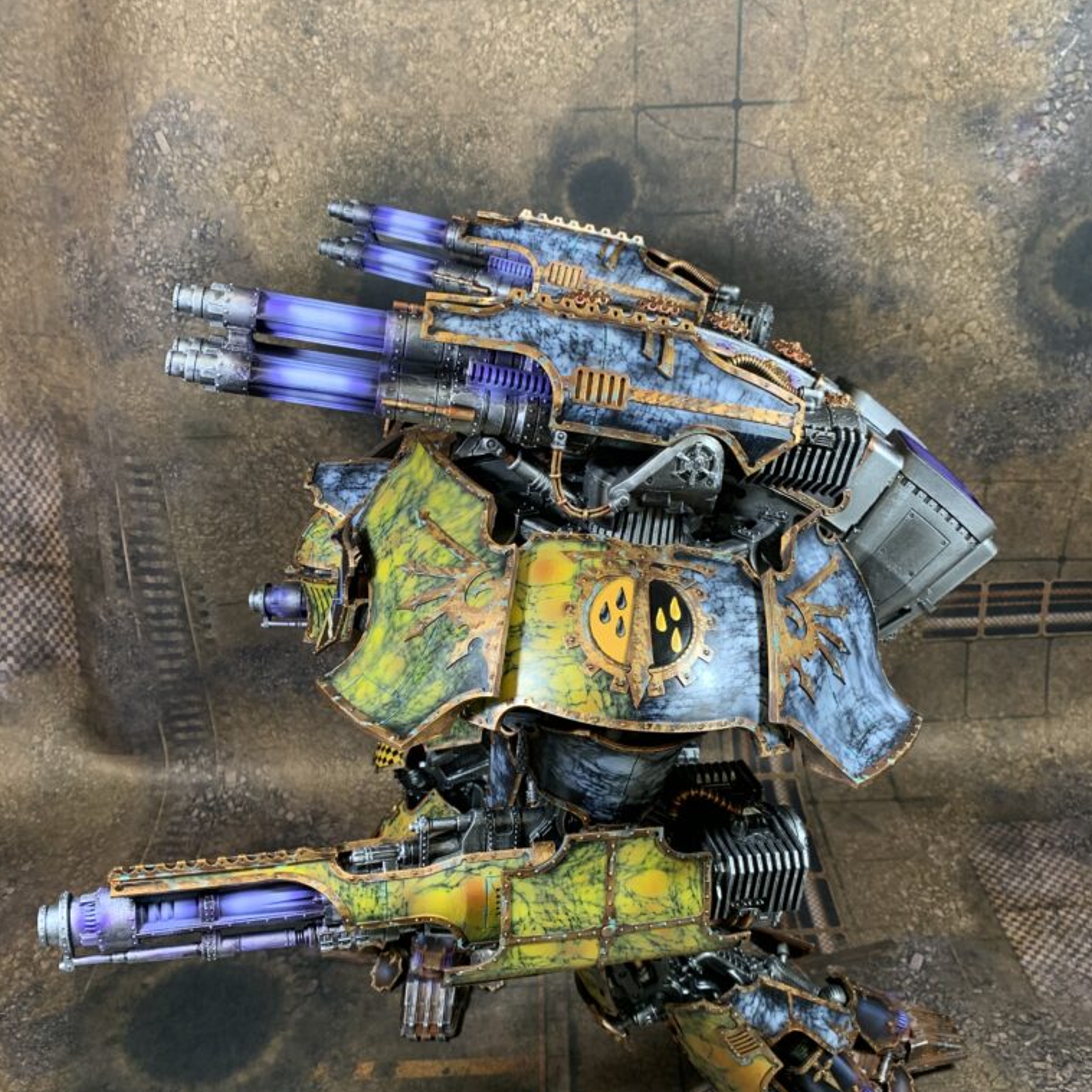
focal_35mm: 31
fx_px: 1106
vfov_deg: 52.4
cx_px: 548
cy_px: 606
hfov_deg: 52.5
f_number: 1.8
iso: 100
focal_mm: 4.25
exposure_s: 1/60
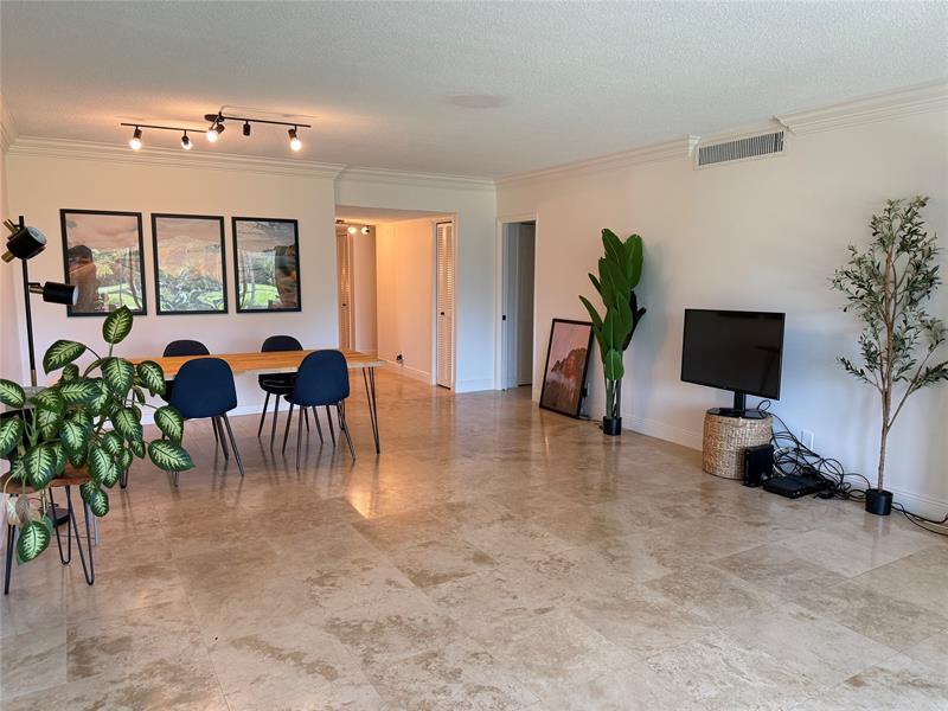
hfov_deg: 71.6
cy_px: 356
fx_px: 657
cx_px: 474
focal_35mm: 24
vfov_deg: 56.8
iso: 200
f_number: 1.78
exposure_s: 1/120
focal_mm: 6.76
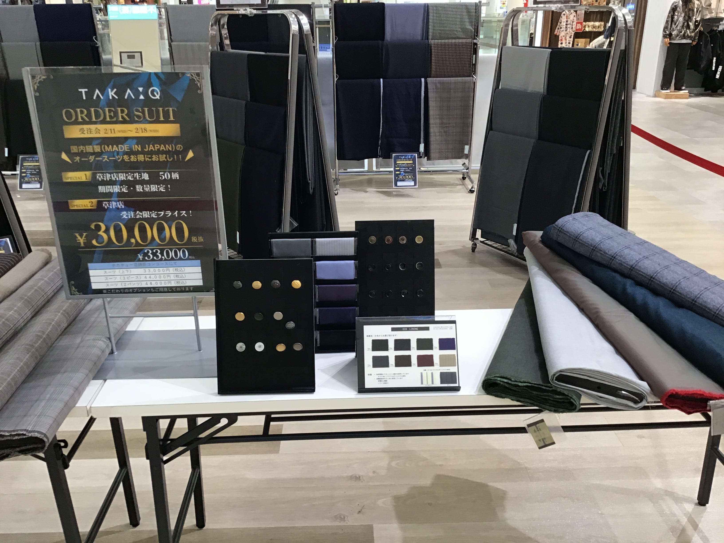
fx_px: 648
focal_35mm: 31
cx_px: 362
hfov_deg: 58.4
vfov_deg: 45.4
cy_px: 272
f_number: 2.4
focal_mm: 3.3
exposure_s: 1/30
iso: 64
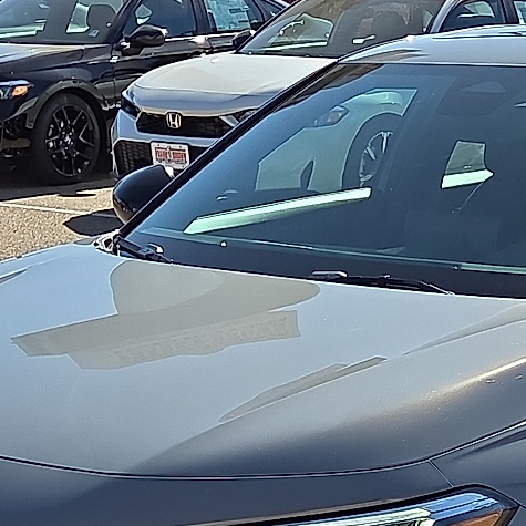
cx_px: 406
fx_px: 2046
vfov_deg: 14.6
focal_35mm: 119
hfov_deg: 14.6
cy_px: 432
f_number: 1.8
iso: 25
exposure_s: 1/1250
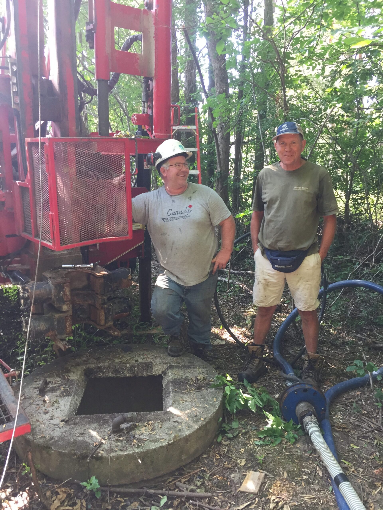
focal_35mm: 29
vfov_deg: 61.7
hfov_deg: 48.2
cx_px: 192
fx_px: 428
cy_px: 255
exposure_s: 1/30
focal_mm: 4.15
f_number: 2.2
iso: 40
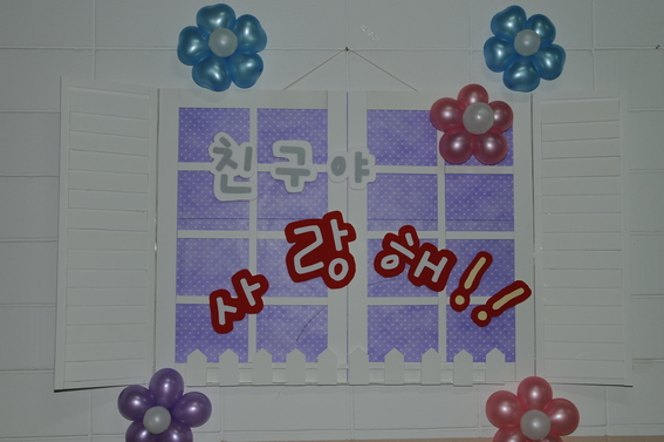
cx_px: 341
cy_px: 226
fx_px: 811
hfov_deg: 44.5
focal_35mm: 44
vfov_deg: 30.5
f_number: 5
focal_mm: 26
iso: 200
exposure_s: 1/60
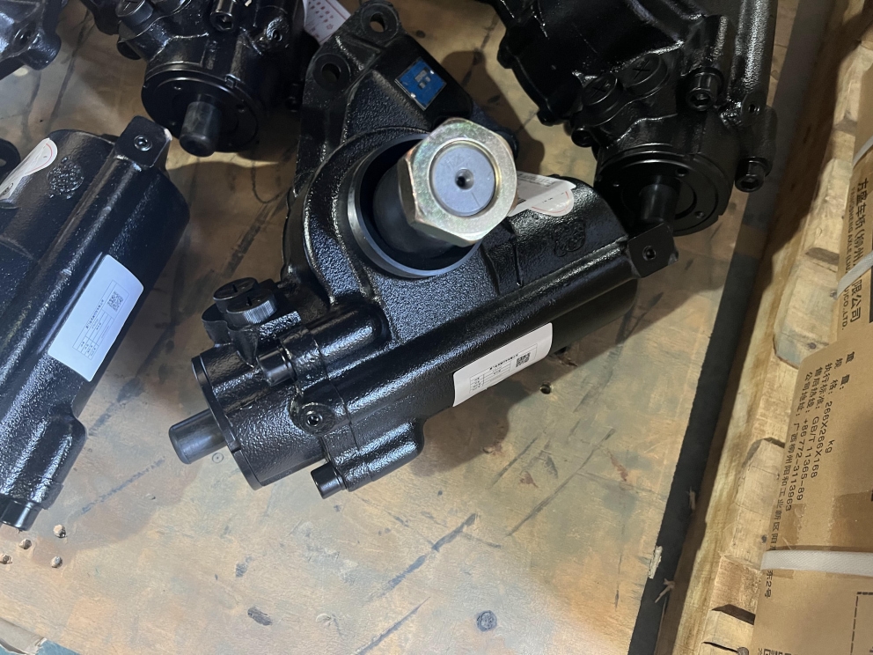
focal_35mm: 26
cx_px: 436
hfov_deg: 67.3
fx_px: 656
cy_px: 328
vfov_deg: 53.1
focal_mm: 5.7
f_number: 1.5
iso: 400
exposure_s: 1/33
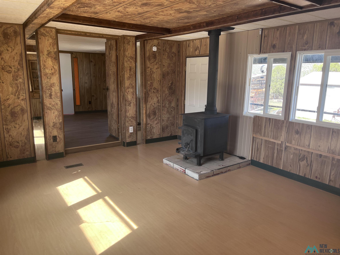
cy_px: 128
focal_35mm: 26
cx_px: 170
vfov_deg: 53.1
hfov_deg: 67.3
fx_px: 255
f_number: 1.6
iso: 64
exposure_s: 1/121
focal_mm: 5.1
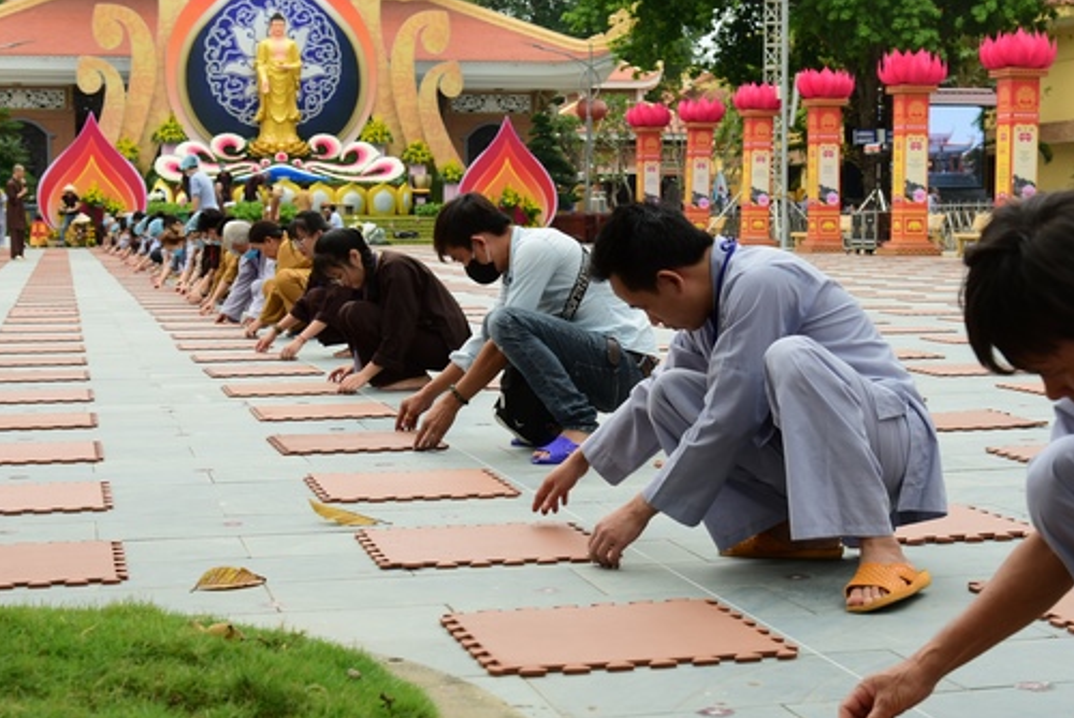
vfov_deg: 20.9
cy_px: 329
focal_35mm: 65
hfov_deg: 30.9
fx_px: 1940
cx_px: 578
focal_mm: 50
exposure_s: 1/125
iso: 320
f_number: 6.3
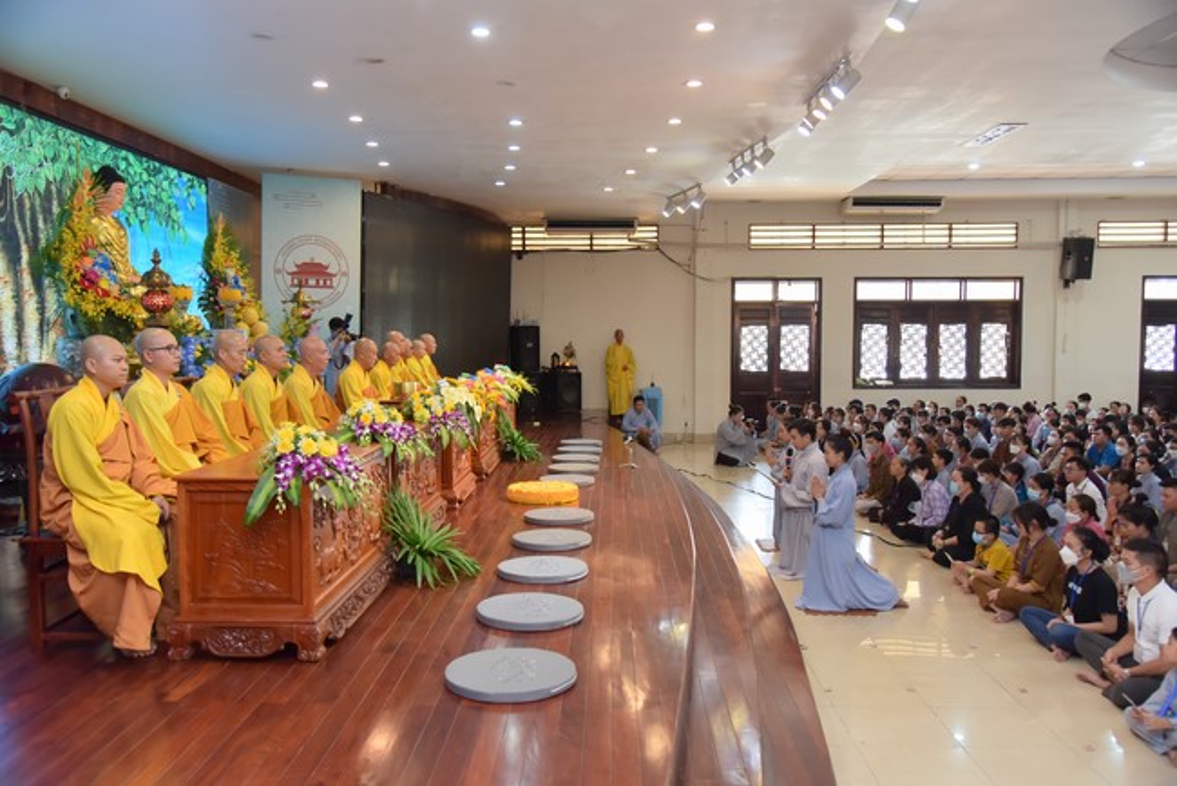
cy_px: 393
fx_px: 981
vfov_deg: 43.6
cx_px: 588
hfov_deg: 61.9
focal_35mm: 30
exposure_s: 1/125
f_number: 4.5
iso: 1250
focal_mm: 30
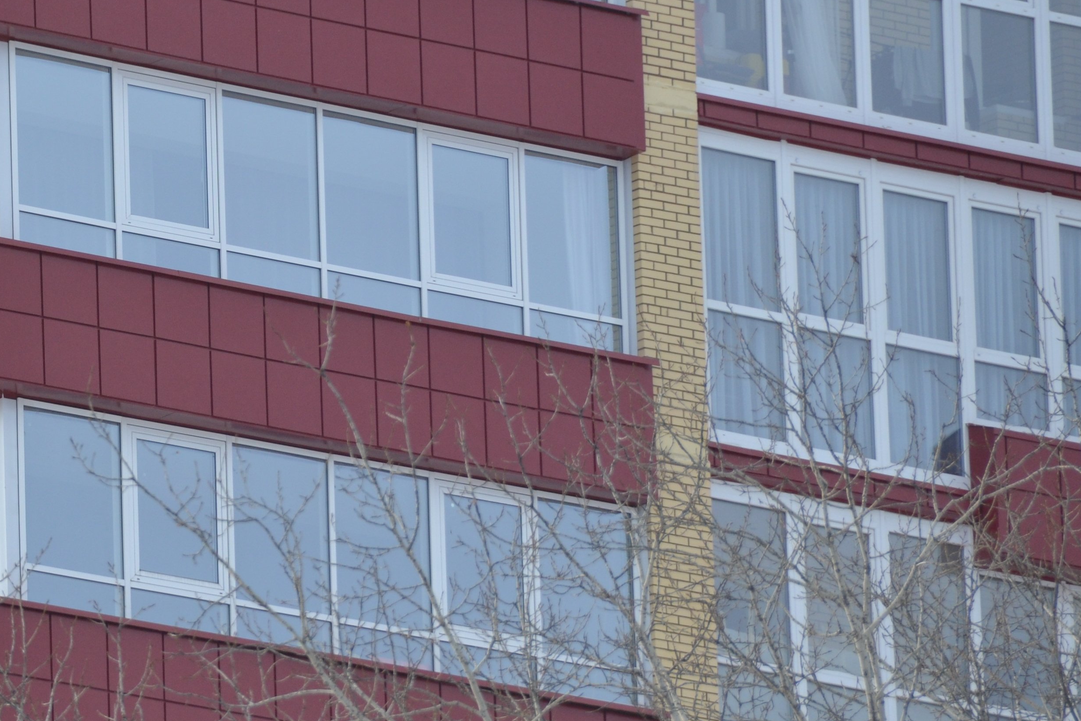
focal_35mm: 560
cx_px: 151
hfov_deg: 3.7
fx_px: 16814
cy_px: 417
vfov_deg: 2.5
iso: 280
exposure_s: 1/500
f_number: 5.6
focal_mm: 200
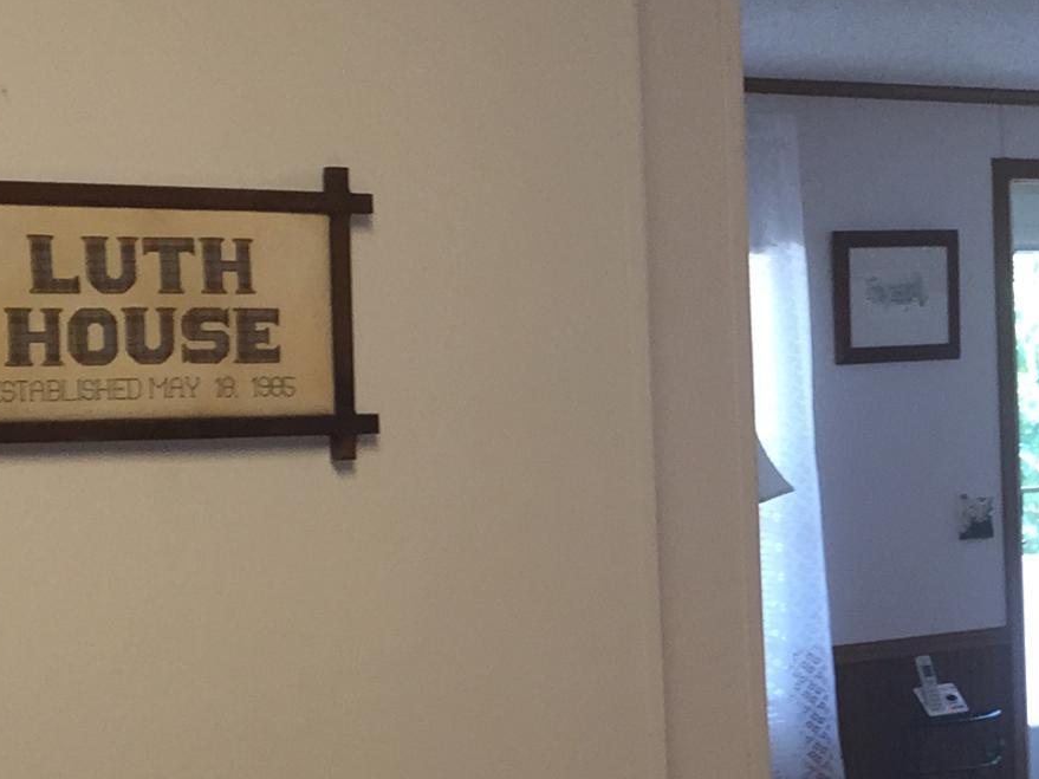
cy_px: 624
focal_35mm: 99
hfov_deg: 19.2
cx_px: 1095
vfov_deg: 14.8
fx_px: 2971
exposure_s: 1/30
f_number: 2.2
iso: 64
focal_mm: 4.15
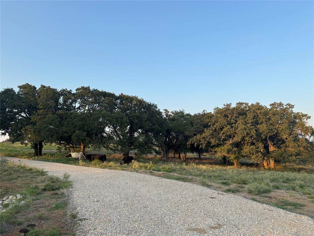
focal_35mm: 24
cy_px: 118
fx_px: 218
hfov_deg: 71.6
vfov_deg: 56.8
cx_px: 157
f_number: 1.78
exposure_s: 1/1076
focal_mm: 6.76
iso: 80
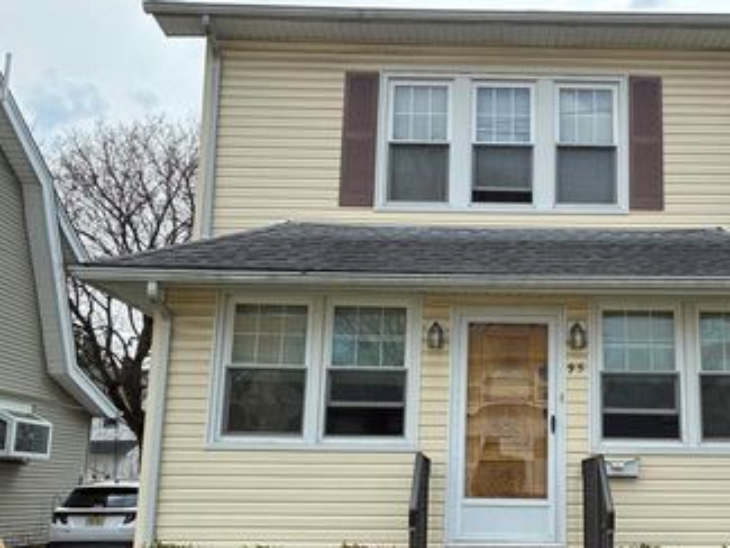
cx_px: 508
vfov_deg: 35.8
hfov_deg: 45.8
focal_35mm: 40
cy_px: 342
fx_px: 844
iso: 32
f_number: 1.64
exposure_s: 1/1795
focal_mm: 4.2
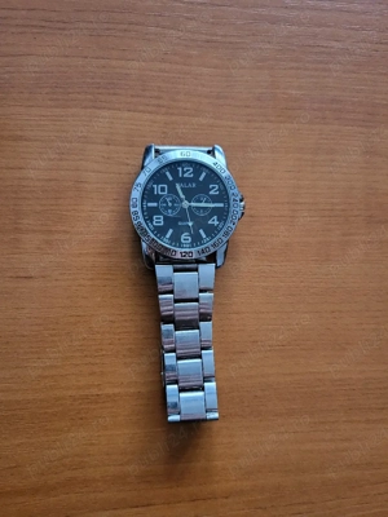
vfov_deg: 67.3
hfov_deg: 53.1
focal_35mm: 26
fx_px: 389
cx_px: 194
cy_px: 258
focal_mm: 5.4
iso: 640
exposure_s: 1/33.4
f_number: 1.8
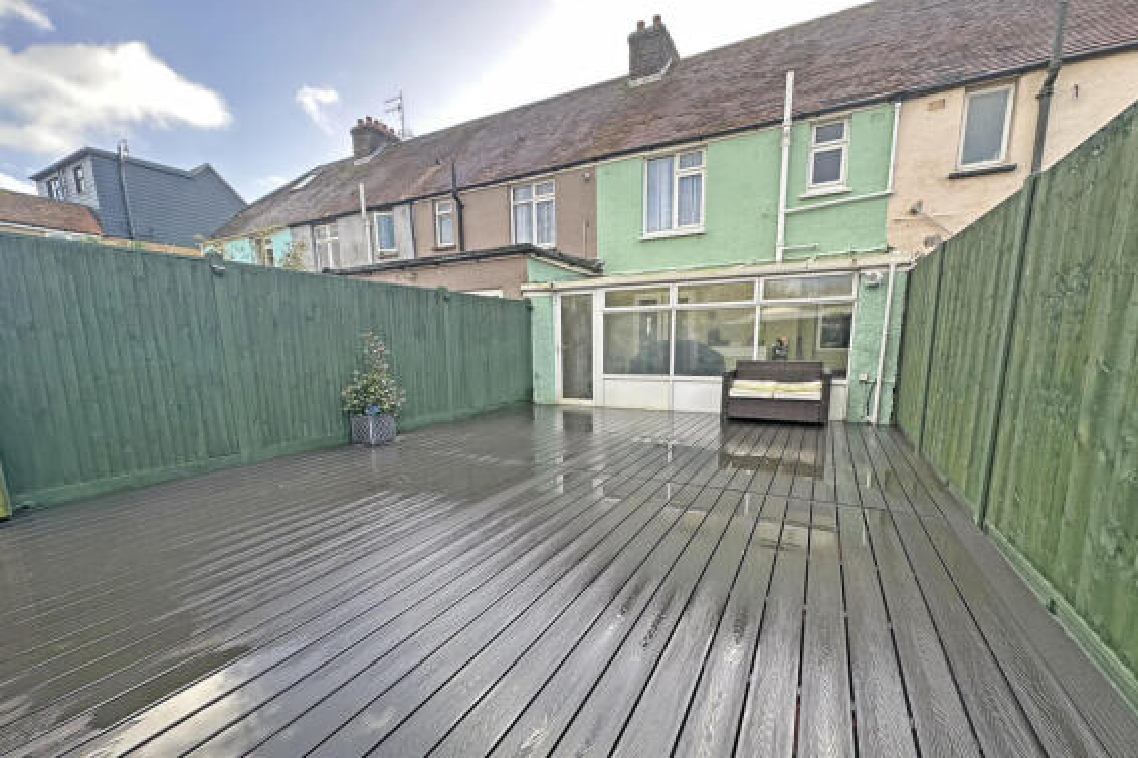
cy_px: 425
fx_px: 474
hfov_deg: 100.4
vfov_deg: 77.0
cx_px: 570
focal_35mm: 15
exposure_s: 1/234
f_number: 2.2
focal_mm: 2.22
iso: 40
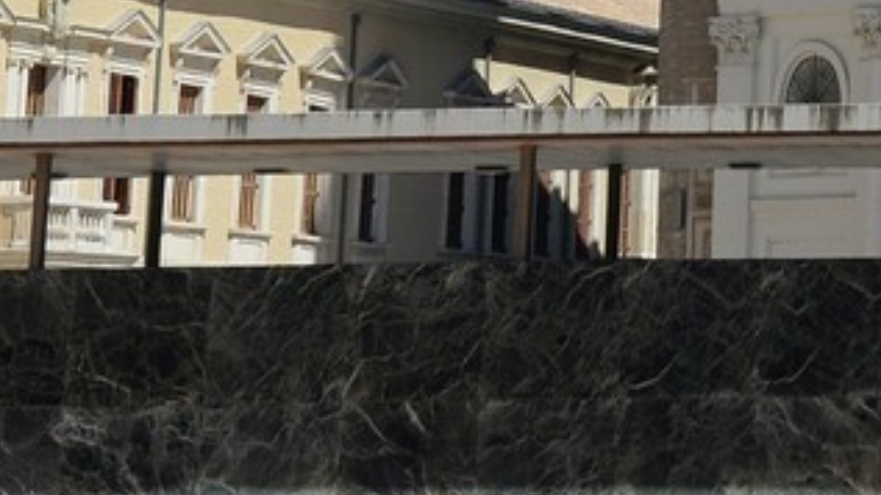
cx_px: 1317
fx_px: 5931
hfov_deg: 8.3
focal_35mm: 254
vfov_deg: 4.5
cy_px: -1251
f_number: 7.1
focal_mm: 48
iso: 100
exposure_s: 1/400
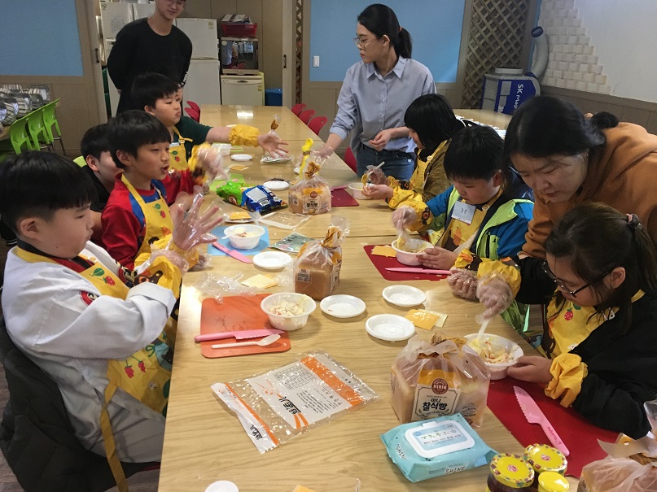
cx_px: 328
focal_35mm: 29
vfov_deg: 48.2
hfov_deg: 61.7
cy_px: 246
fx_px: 550
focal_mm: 4.15
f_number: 2.2
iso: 125
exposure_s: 1/30
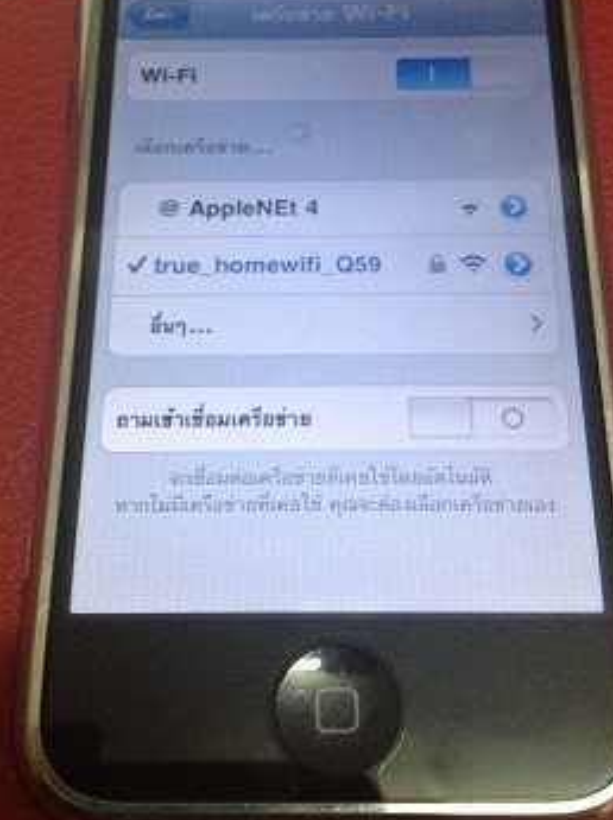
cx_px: 302
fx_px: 1230
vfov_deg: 36.5
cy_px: 271
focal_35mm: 52
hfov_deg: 28.0
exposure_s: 1/20
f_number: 2.4
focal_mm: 4.28
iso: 320
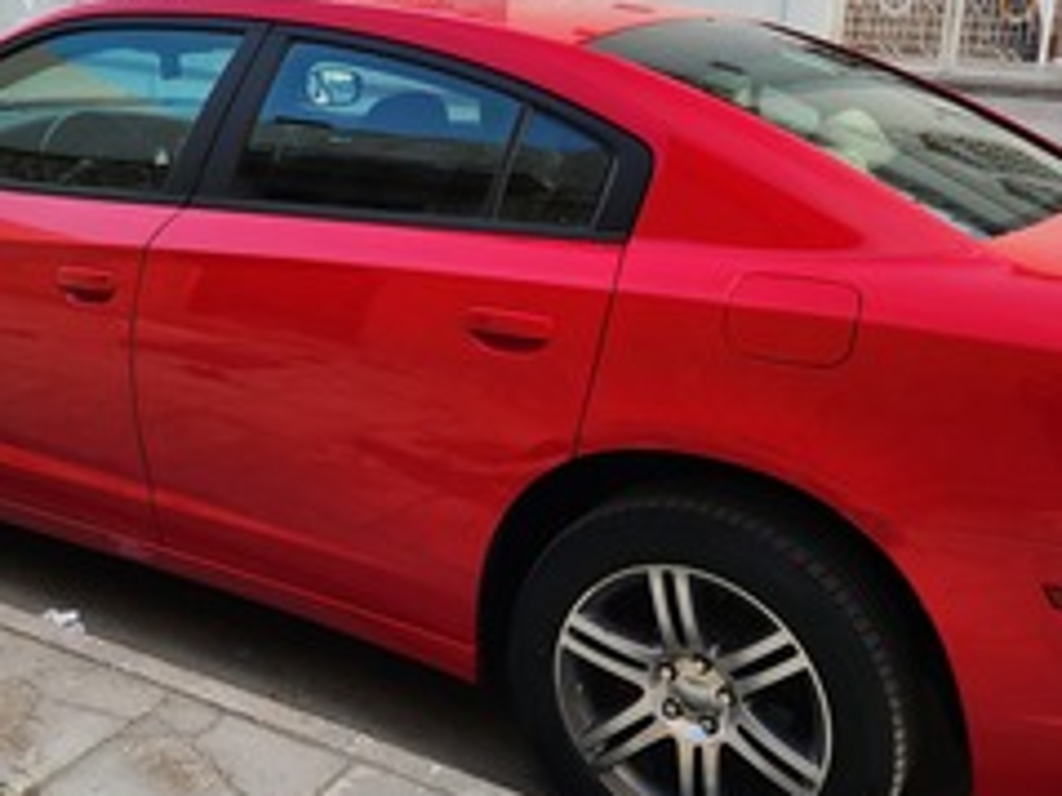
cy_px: 273
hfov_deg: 42.8
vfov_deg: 32.6
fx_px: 1349
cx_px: 442
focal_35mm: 44
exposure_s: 1/180
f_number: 1.8
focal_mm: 5.4
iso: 20
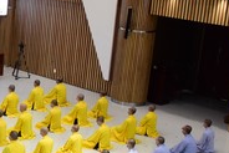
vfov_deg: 16.1
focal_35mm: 85
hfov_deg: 21.1
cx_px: -87
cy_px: 51
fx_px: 541
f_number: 5.6
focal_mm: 24
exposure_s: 1/125
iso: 2500
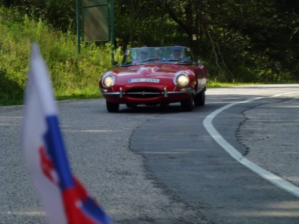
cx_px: 150
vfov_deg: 7.5
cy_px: 112
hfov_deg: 10.0
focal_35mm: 197
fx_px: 1702
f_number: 5.5
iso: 160
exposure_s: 1/250
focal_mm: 35.2
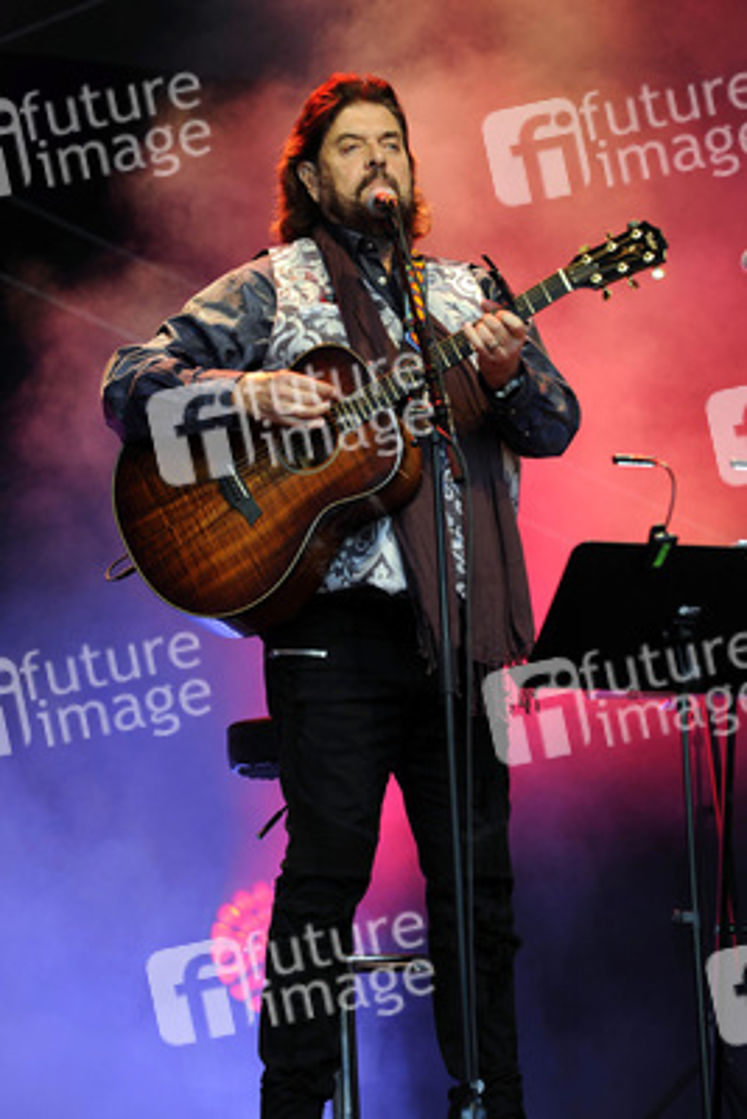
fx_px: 6219
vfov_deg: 10.3
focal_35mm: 200
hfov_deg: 6.9
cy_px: 560
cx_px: 374
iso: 400
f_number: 4
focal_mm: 200
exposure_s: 1/200
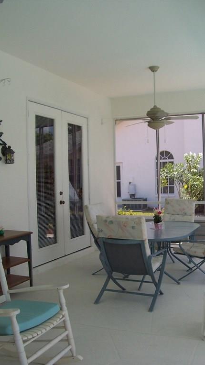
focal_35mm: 57
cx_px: 137
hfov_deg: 21.0
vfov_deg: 36.6
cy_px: 183
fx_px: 551
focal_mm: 8
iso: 100
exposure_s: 1/500
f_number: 3.4
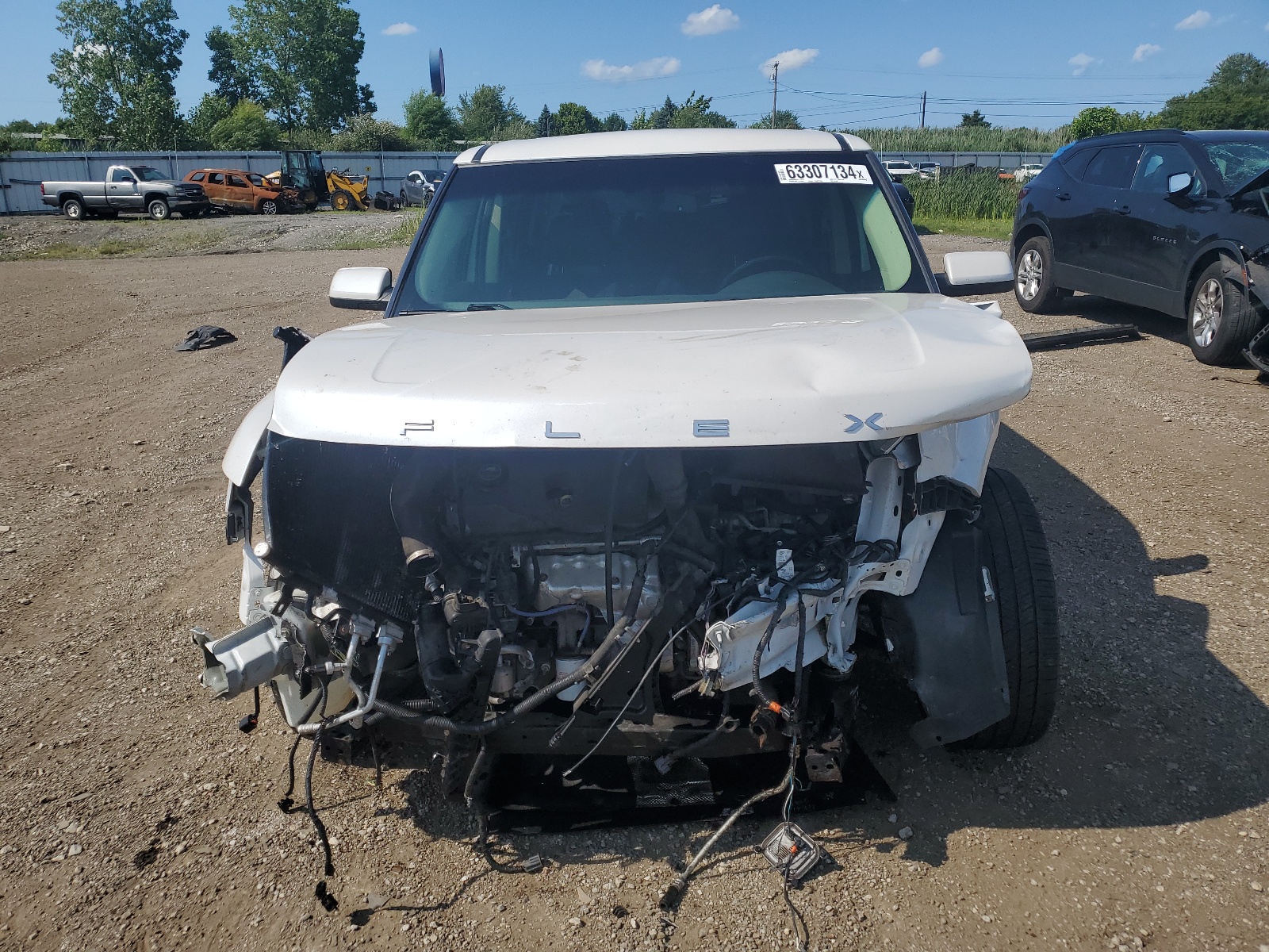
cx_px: 634
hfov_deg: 67.3
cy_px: 476
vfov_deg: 53.1
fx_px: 953
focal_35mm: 26
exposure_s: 1/10000
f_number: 1.5
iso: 50
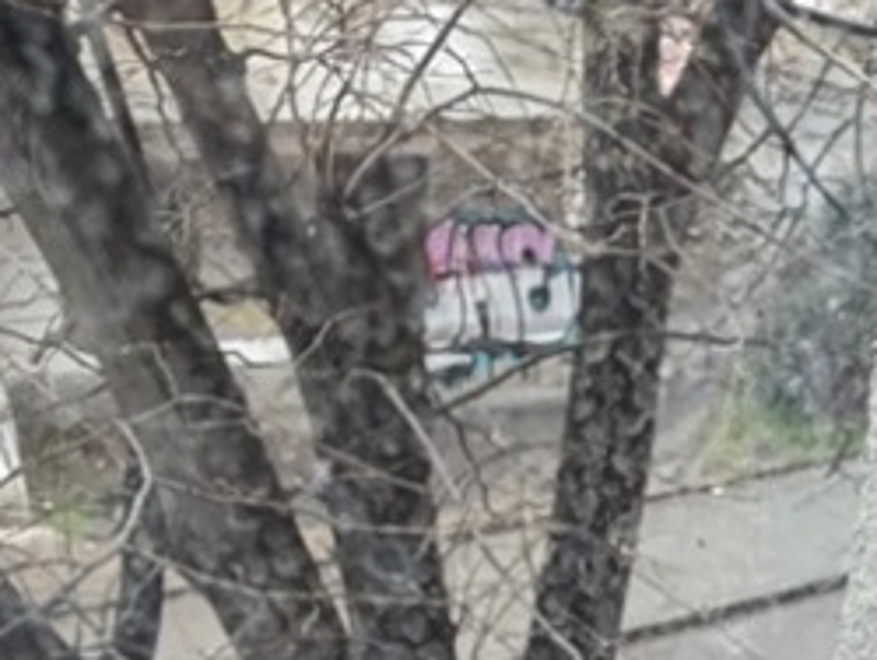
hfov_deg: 32.9
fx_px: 1420
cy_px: 941
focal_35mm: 56
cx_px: 758
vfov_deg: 22.3
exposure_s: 1/121
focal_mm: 2.22
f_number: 2.2
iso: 160
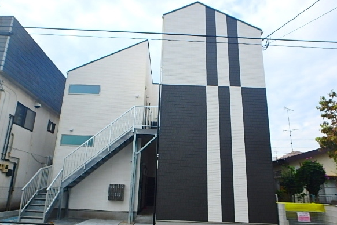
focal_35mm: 24
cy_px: 133
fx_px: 225
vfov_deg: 52.8
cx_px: 162
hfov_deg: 73.7
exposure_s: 1/500
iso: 125
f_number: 3.5
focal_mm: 3.7
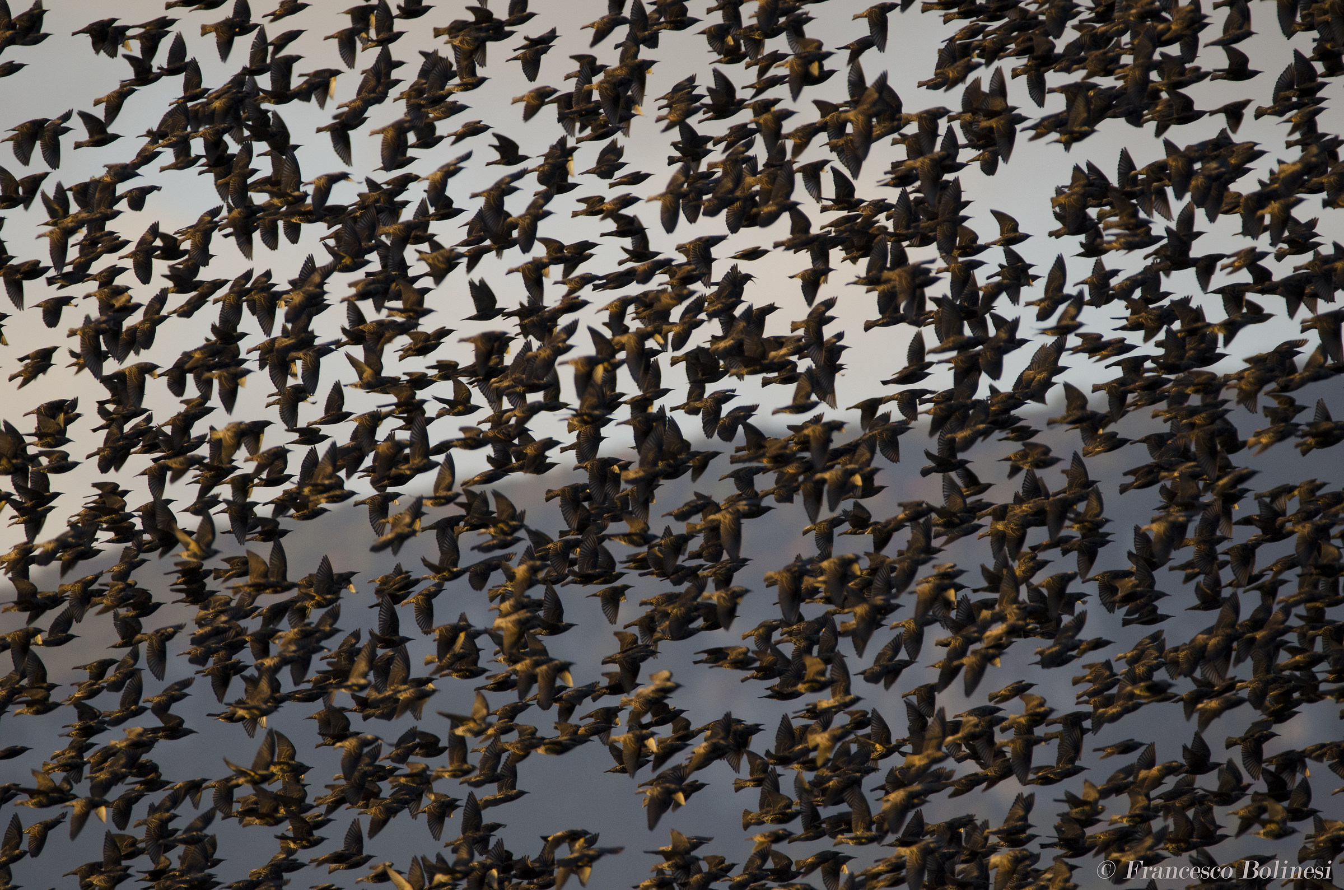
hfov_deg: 2.8
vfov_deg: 1.8
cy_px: 445
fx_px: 27939
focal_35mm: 750
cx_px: 672
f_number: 6
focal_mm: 500
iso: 560
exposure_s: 1/1000
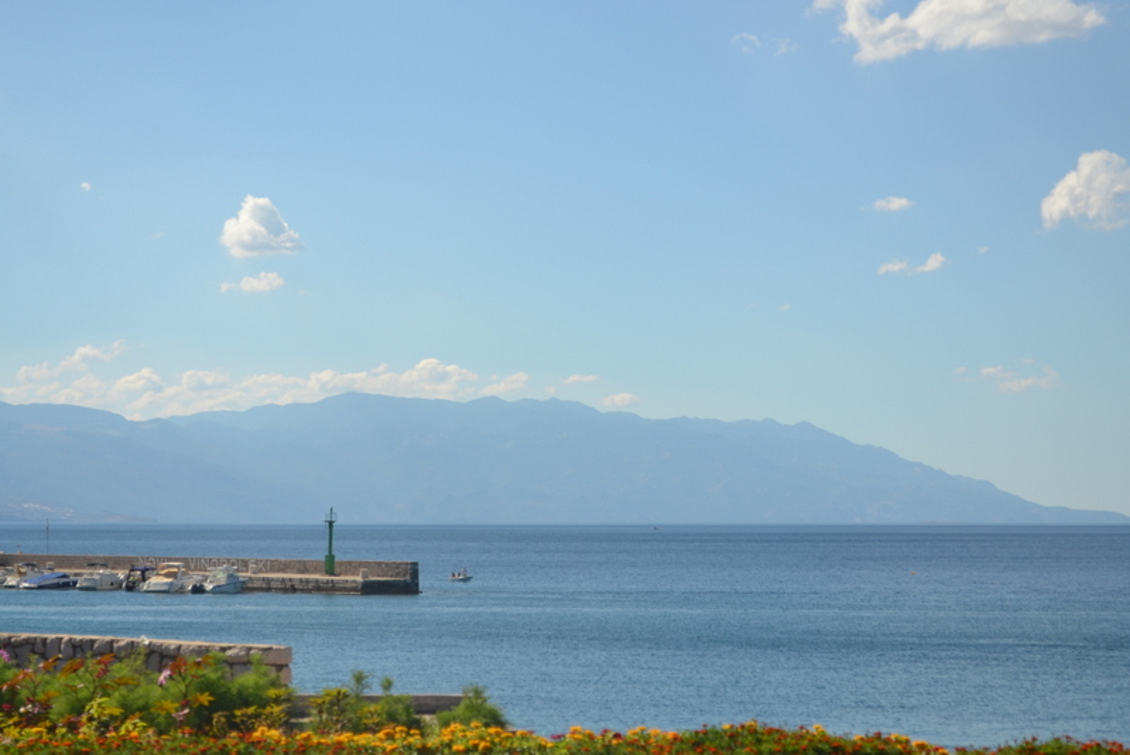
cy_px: 378
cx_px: 565
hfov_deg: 24.6
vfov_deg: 16.6
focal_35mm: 82
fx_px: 2590
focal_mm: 55
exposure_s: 1/400
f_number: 6.3
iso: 100
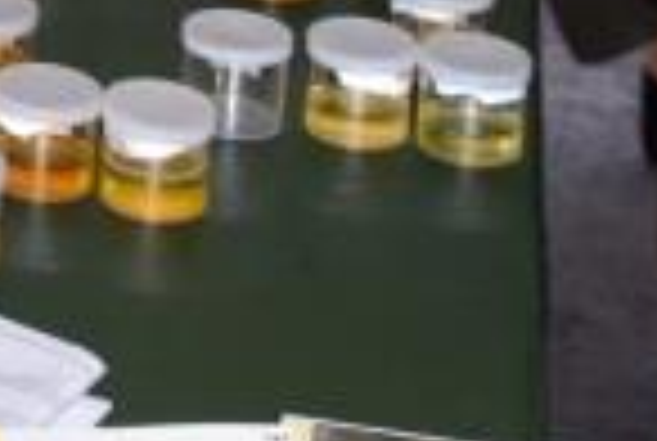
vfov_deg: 5.7
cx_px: -734
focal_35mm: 220
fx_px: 4032
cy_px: -1064
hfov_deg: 8.7
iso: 640
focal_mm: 21
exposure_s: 1/200
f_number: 4.5
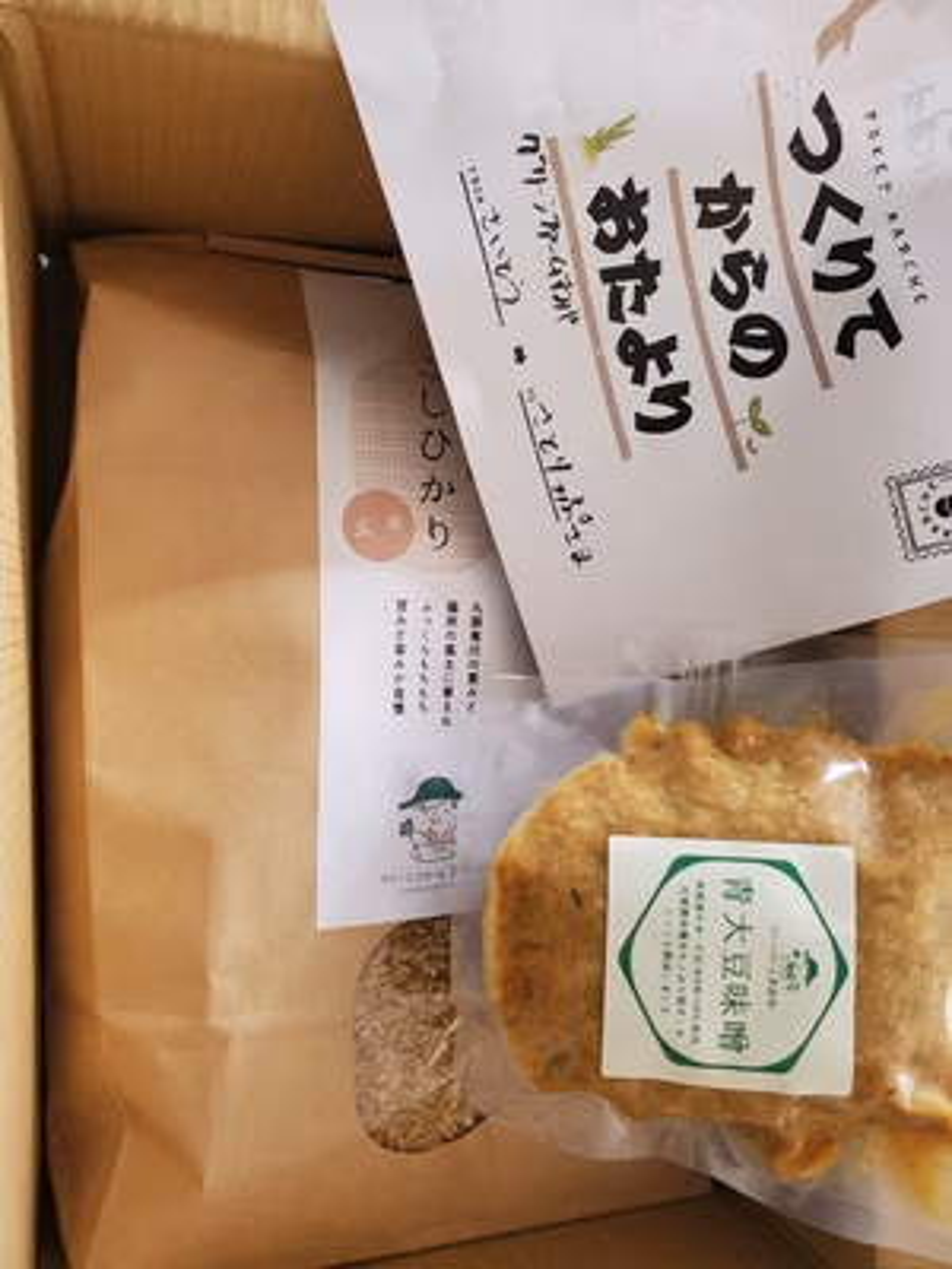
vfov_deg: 67.3
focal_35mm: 26
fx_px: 953
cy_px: 634
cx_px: 476
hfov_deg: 53.1
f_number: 2.4
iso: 125
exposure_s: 1/100
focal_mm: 4.3
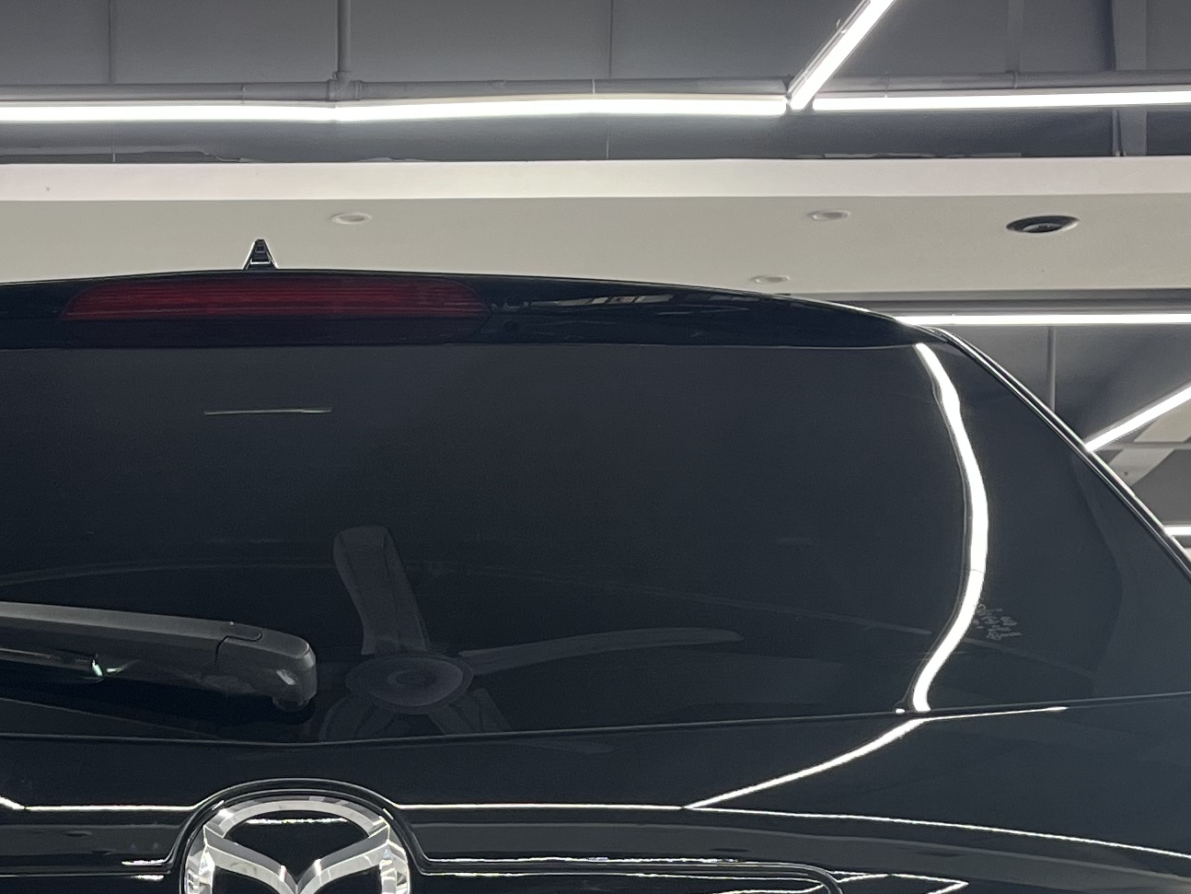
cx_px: 164
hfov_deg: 23.6
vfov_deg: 17.6
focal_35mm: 81
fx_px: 2787
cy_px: 981
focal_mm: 5.1
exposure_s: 1/122
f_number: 1.6
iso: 100
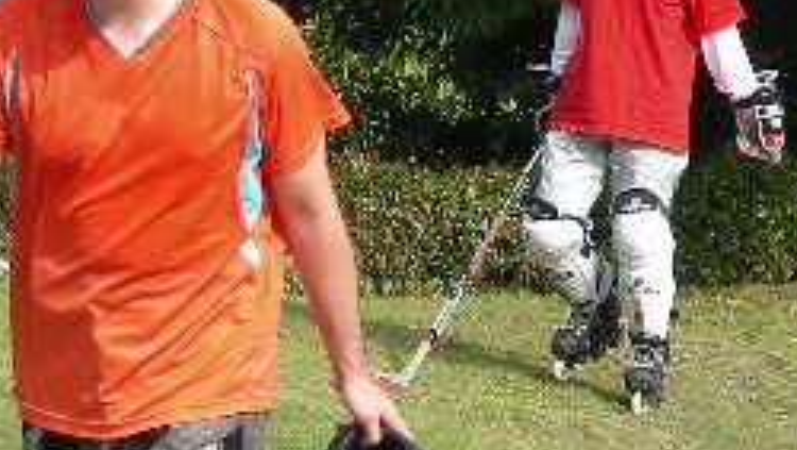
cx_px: 328
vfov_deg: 2.5
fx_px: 10150
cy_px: 377
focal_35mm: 480
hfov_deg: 4.5
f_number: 4
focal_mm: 28.7
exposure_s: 1/253
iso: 50
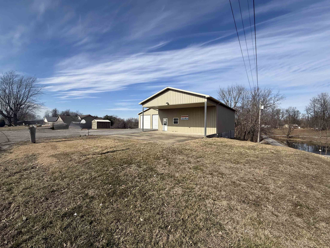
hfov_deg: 102.1
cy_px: 124
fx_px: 133
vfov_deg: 85.7
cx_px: 165
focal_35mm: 14
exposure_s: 1/2841
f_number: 2.2
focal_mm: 2.22
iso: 50
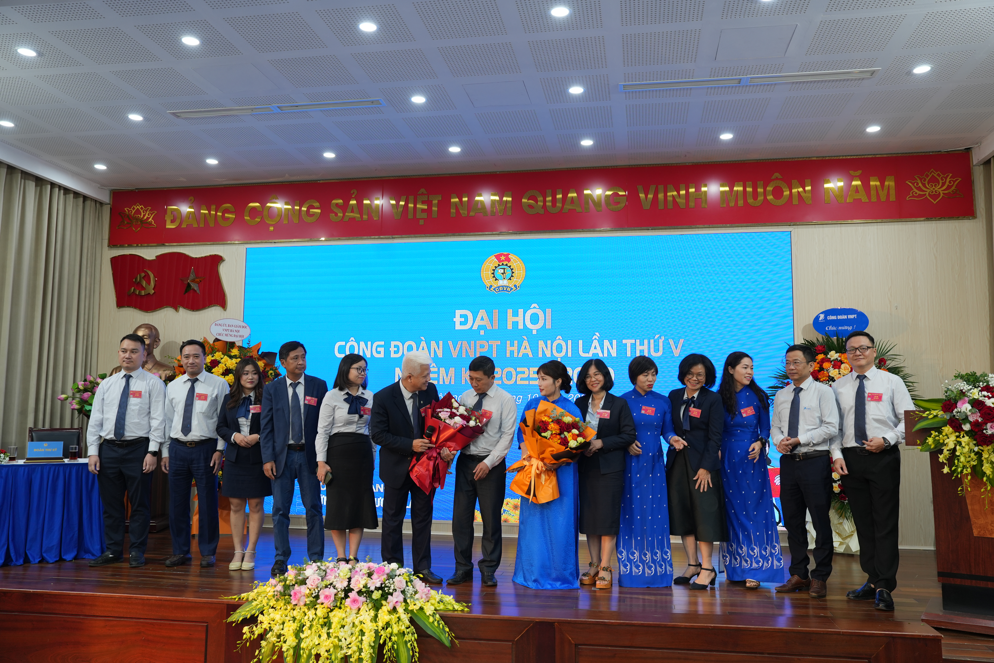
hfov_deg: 61.9
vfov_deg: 43.6
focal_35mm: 30
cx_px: 497
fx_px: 828
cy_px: 332
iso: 320
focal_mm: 30
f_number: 4
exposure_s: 1/100
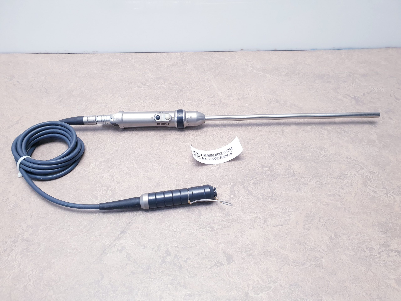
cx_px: 200
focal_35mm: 26
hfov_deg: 67.3
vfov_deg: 53.1
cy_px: 150
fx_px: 301
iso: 100
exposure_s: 1/50
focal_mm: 4.3
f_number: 2.4
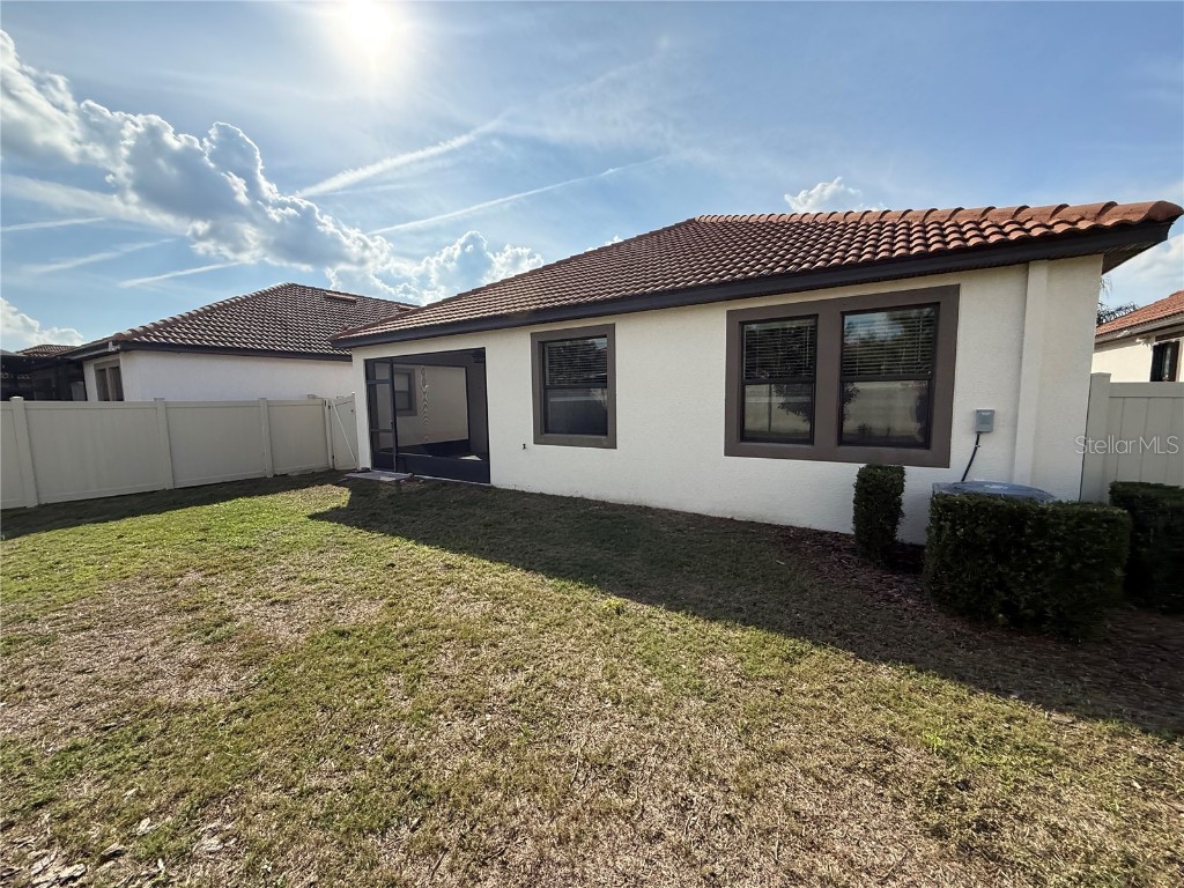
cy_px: 444
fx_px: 479
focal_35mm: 14
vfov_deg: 85.7
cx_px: 592
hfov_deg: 102.1
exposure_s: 1/2165
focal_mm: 2.22
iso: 80
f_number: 2.2
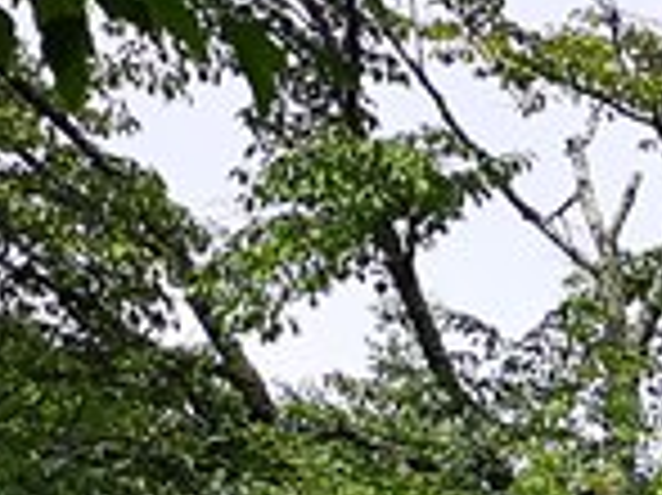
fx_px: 2809
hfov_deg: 12.1
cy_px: 927
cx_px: 1265
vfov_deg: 9.5
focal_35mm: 147
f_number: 1.8
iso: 50
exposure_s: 1/1192
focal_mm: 3.95
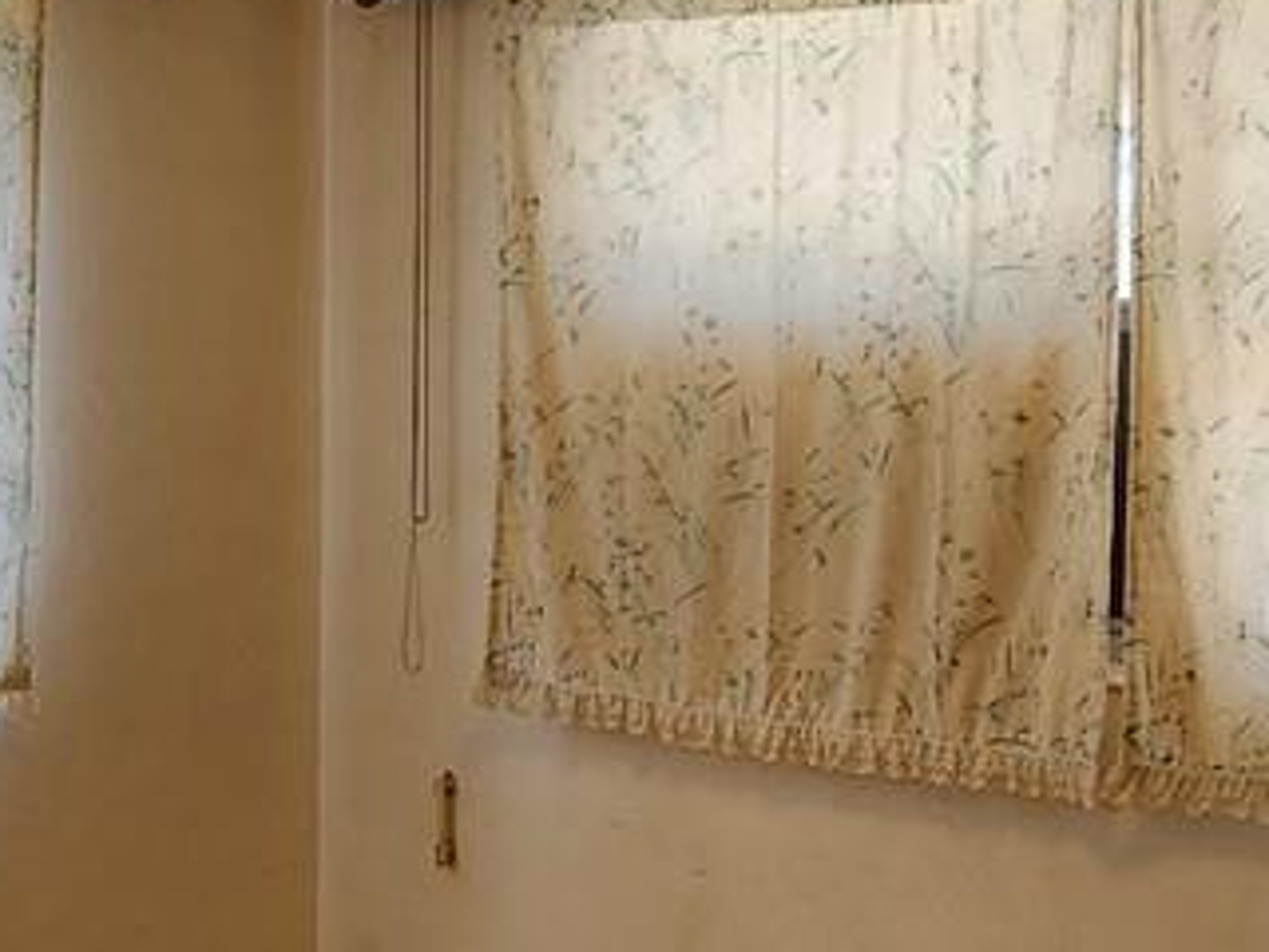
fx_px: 2383
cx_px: 325
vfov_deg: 22.6
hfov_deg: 29.4
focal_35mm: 65
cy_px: 416
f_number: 2.2
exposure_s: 1/60
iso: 64
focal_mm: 2.2
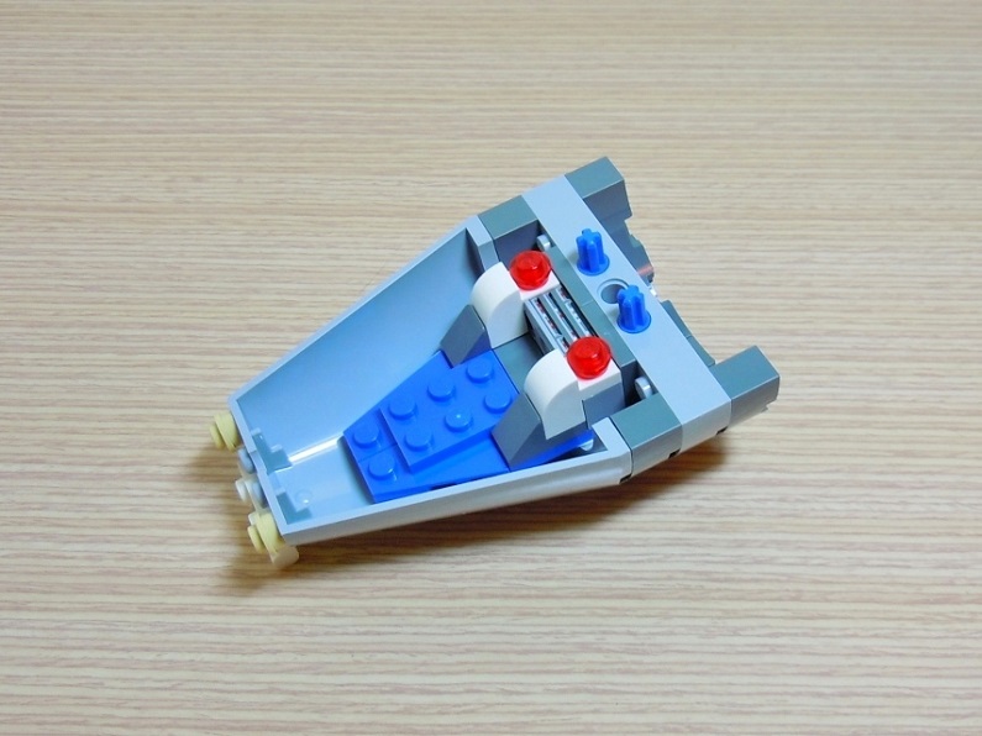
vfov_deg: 46.8
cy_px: 368
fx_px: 851
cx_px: 491
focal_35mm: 30
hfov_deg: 60.0
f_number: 3.5
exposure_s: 1/13
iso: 100
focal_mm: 5.4
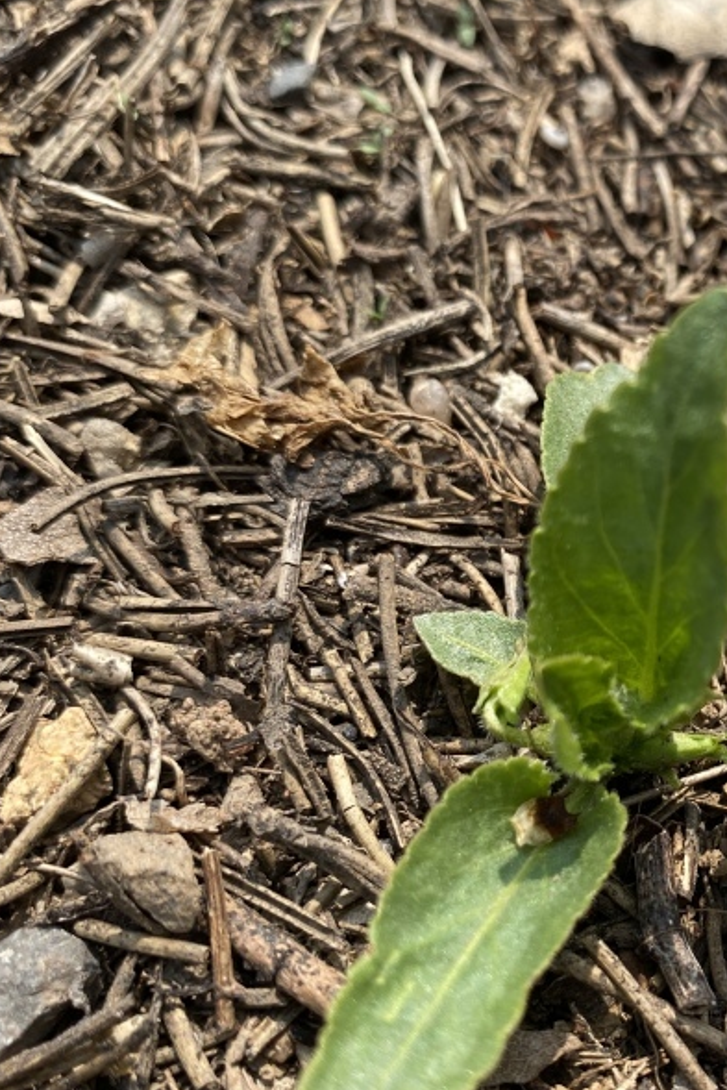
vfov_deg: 41.9
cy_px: 576
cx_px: 716
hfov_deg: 27.2
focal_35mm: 47
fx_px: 1423
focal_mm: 4.25
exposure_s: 1/1449
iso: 32
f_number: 1.8
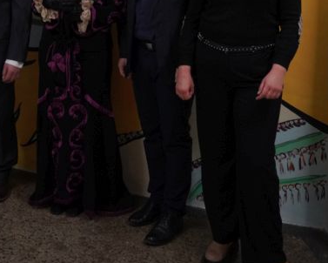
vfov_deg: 19.9
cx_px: 88
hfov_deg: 27.9
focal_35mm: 67
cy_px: -123
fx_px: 652
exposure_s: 1/200
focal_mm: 18.7
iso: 1600
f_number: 2.8
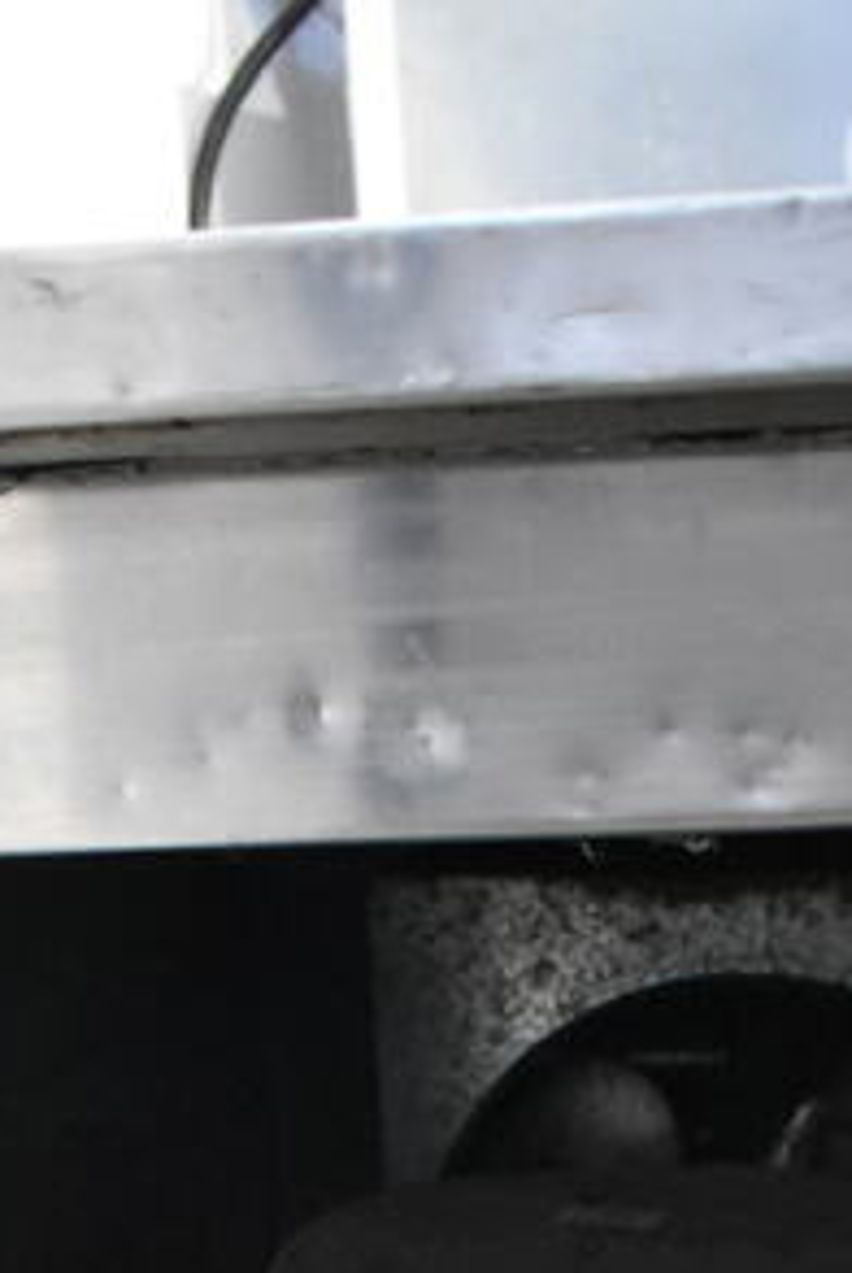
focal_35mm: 84
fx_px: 2975
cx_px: 648
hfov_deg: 16.2
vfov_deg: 21.1
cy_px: 1810
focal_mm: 18
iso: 4500
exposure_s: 1/30
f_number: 3.5
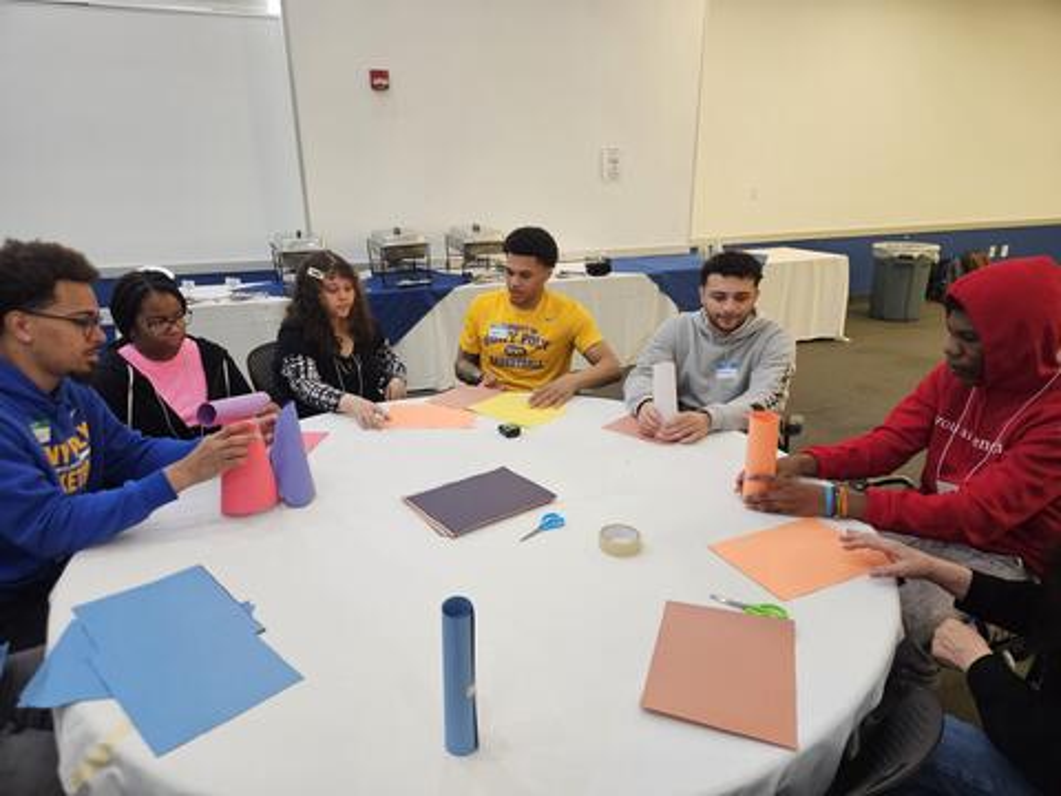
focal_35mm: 23
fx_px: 705
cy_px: 398
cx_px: 530
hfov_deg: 73.9
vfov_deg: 58.9
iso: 250
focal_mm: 5.4
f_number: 1.8
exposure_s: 1/120
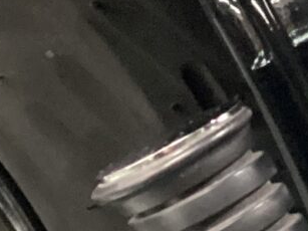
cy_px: -26
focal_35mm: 194
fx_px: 1725
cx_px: 932
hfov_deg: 8.5
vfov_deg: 7.6
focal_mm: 3.3
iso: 320
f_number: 2.4
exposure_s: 1/30
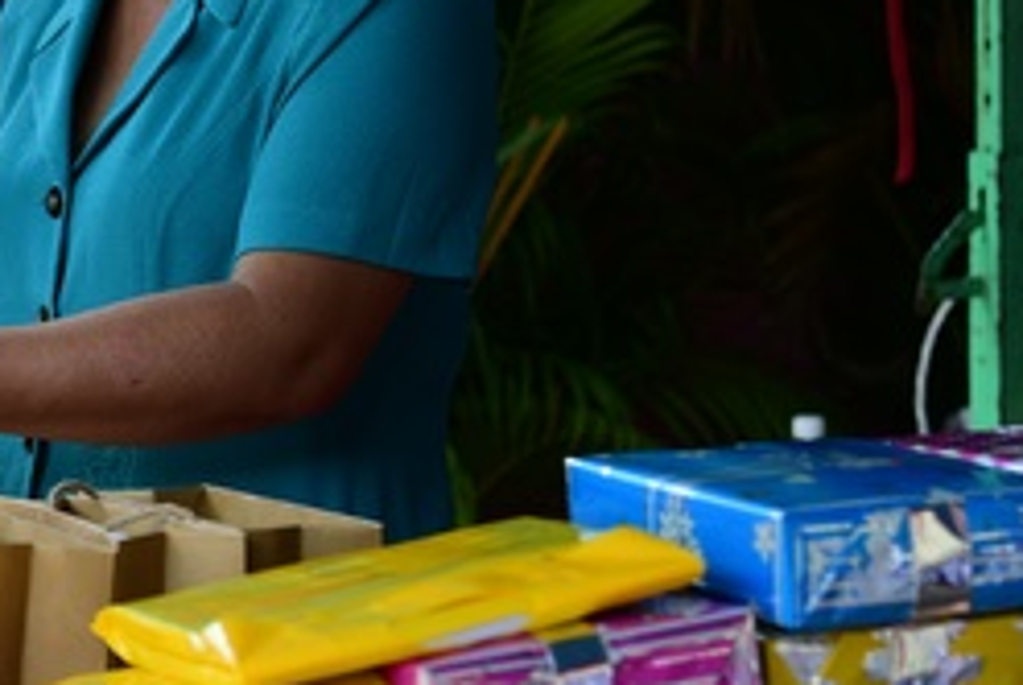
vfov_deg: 9.5
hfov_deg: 13.7
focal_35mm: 144
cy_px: -66
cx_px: -276
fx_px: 4097
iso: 320
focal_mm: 55
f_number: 4
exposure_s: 1/320
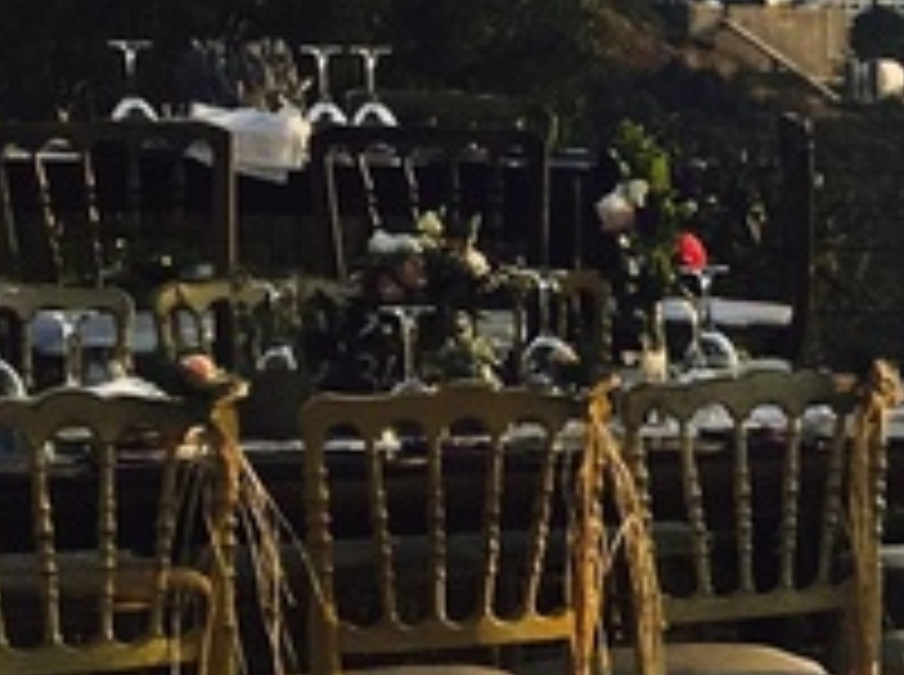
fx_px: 3858
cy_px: 760
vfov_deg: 9.9
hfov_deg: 11.3
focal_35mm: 148
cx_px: 2132
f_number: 2.2
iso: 25
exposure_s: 1/986
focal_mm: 4.15
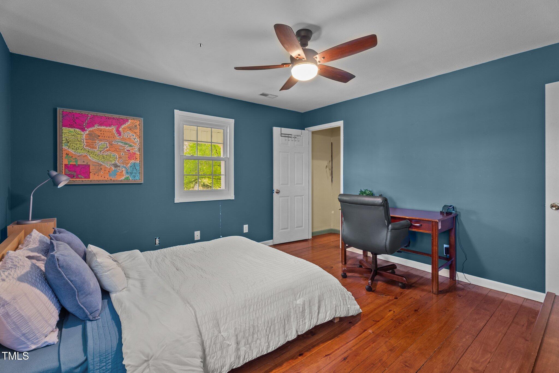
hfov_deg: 96.7
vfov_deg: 73.7
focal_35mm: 16
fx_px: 248
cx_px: 280
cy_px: 186
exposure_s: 1/1.25
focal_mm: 16
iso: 500
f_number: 8
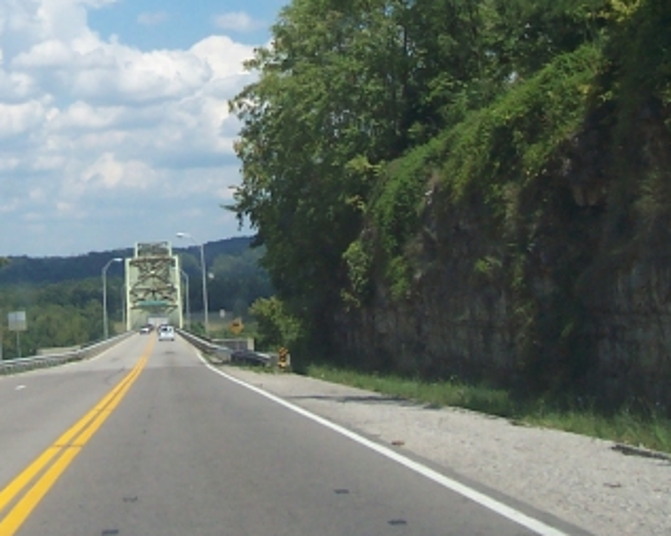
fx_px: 1746
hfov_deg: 21.5
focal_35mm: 88
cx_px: 155
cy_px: -5
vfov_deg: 17.0
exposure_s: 1/500
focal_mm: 5.6
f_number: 5.6
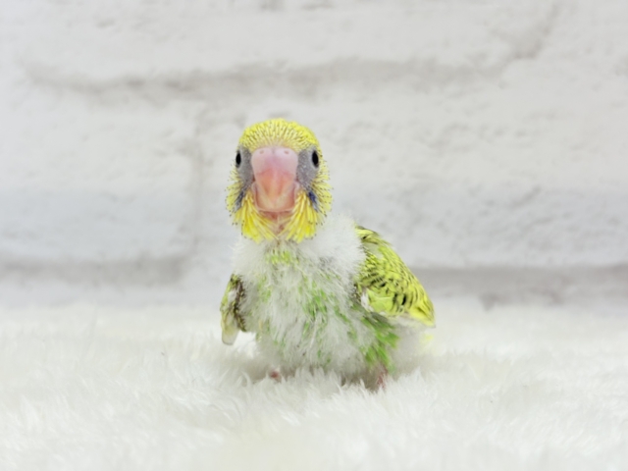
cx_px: 314
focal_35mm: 52
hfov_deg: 36.8
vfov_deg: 28.0
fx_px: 943
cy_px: 236
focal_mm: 5.96
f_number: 1.6
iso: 64
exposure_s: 1/100
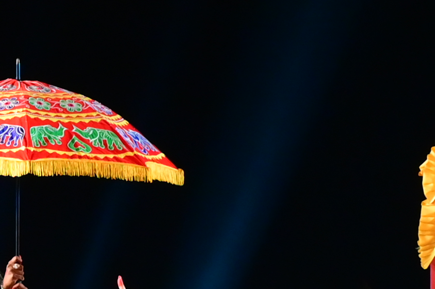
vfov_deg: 6.4
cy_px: 329
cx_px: 0
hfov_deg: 9.6
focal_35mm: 212
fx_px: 2565
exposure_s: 1/400
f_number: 6.3
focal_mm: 31.5
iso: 3200
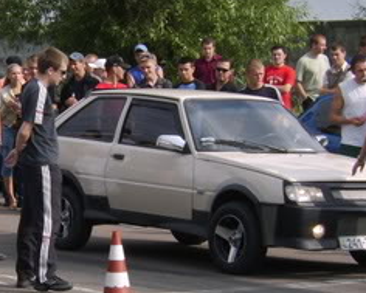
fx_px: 1550
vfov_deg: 10.8
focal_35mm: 143
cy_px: 133
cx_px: 23
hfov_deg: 13.3
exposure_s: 1/210
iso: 71
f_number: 6.7
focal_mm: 14.04
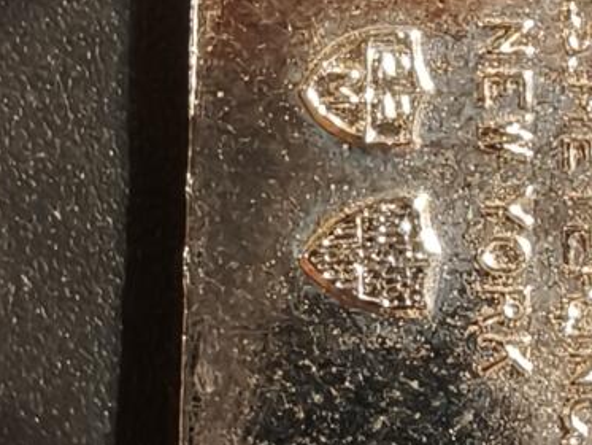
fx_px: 1899
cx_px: 395
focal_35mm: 111
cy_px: 180
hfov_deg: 17.7
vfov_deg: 13.3
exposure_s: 1/62
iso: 640
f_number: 2
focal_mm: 2.32
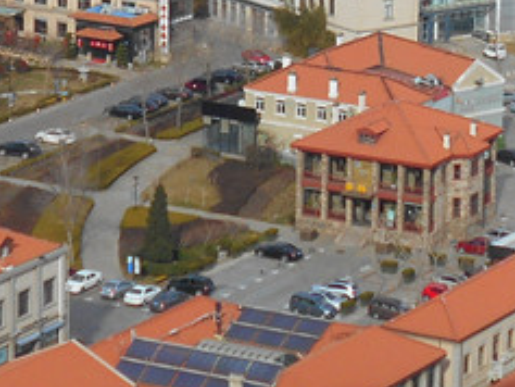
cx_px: 380
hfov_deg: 8.4
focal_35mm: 235
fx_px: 3498
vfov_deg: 6.3
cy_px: -143
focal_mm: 10
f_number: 4.9
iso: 80
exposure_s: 1/500
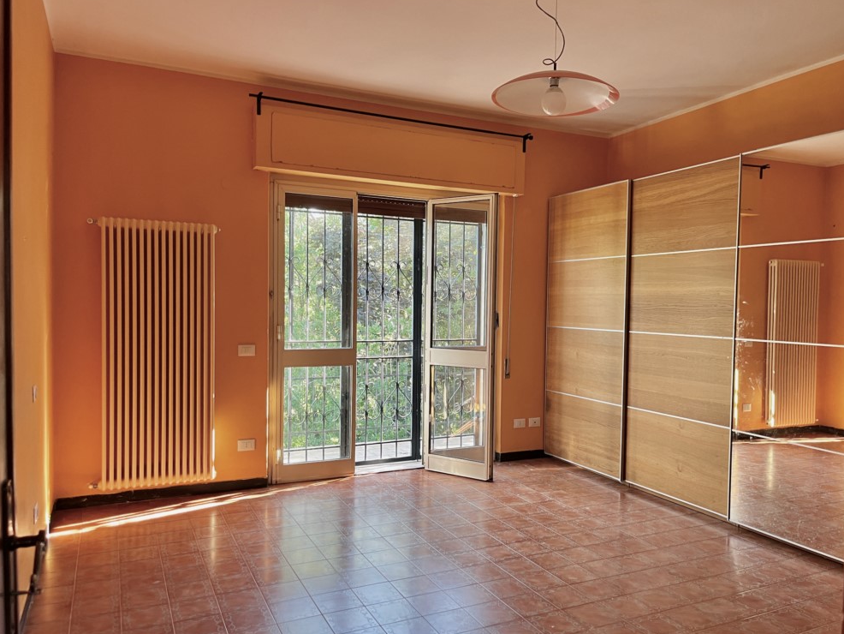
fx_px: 658
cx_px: 429
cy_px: 321
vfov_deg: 51.4
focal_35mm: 27
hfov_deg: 65.3
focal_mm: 5.1
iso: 125
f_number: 1.6
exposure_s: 1/85
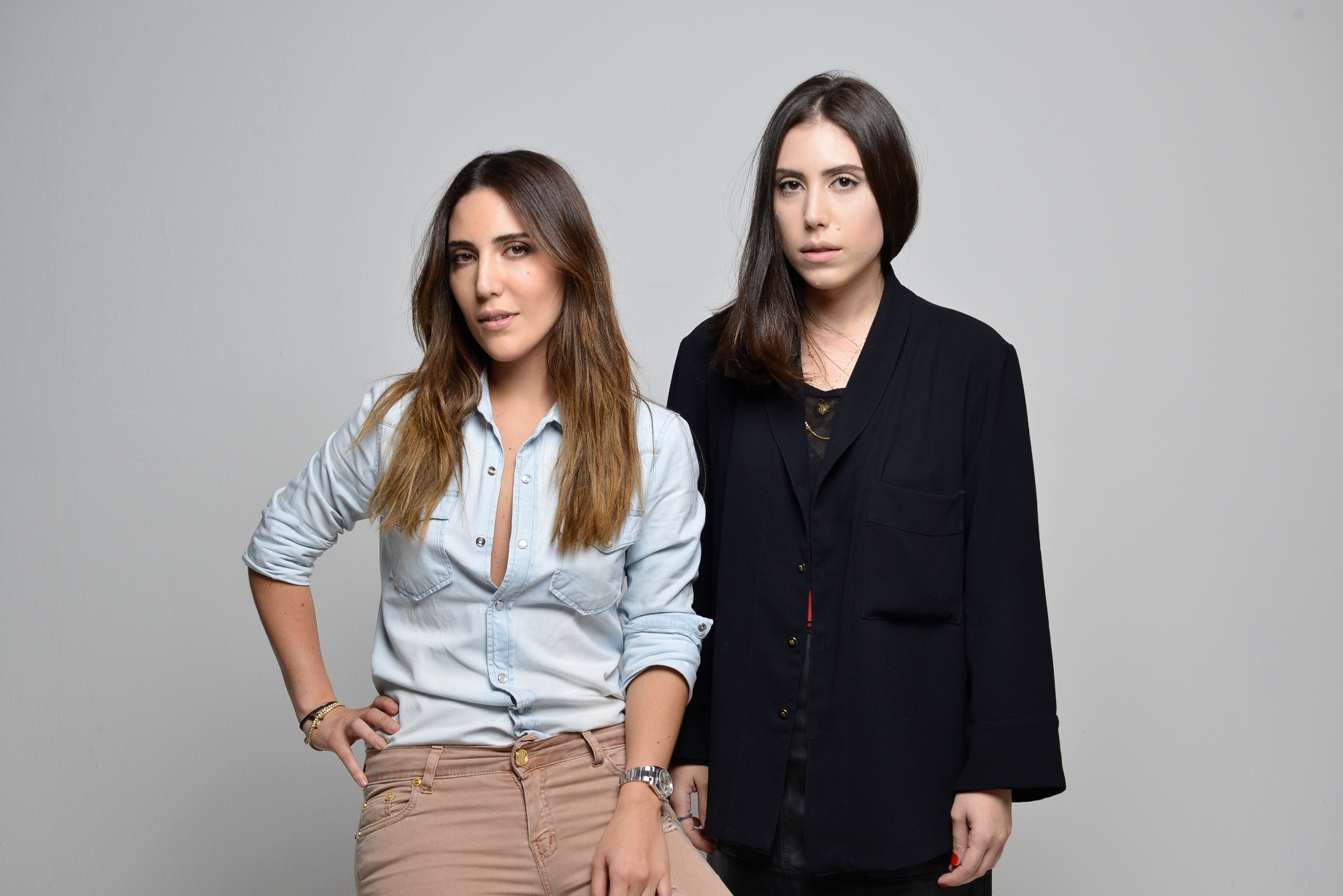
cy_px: 448
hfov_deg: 39.6
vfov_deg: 27.0
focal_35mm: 50
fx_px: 1866
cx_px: 672
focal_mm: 50
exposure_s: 1/80
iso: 500
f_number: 6.3
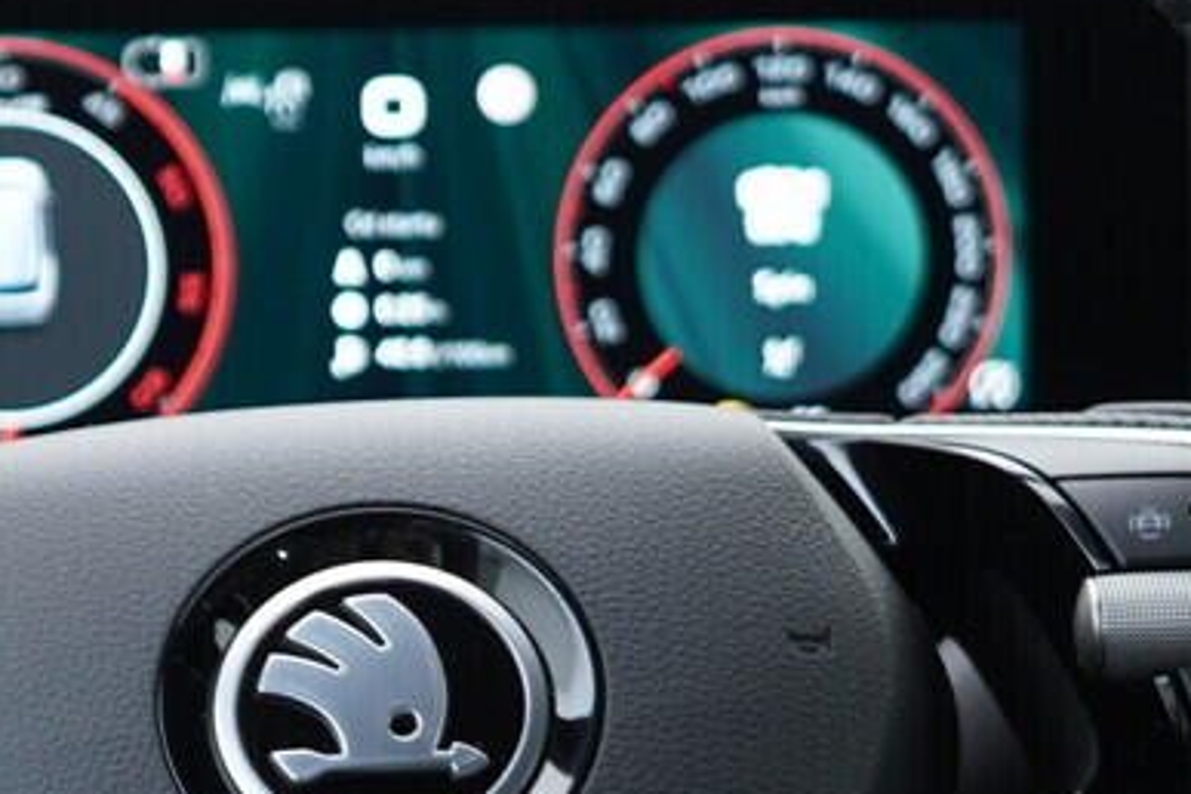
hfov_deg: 15.3
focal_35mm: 134
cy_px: 766
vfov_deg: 10.2
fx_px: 4433
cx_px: 437
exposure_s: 1/40
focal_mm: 24
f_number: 2.8
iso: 250
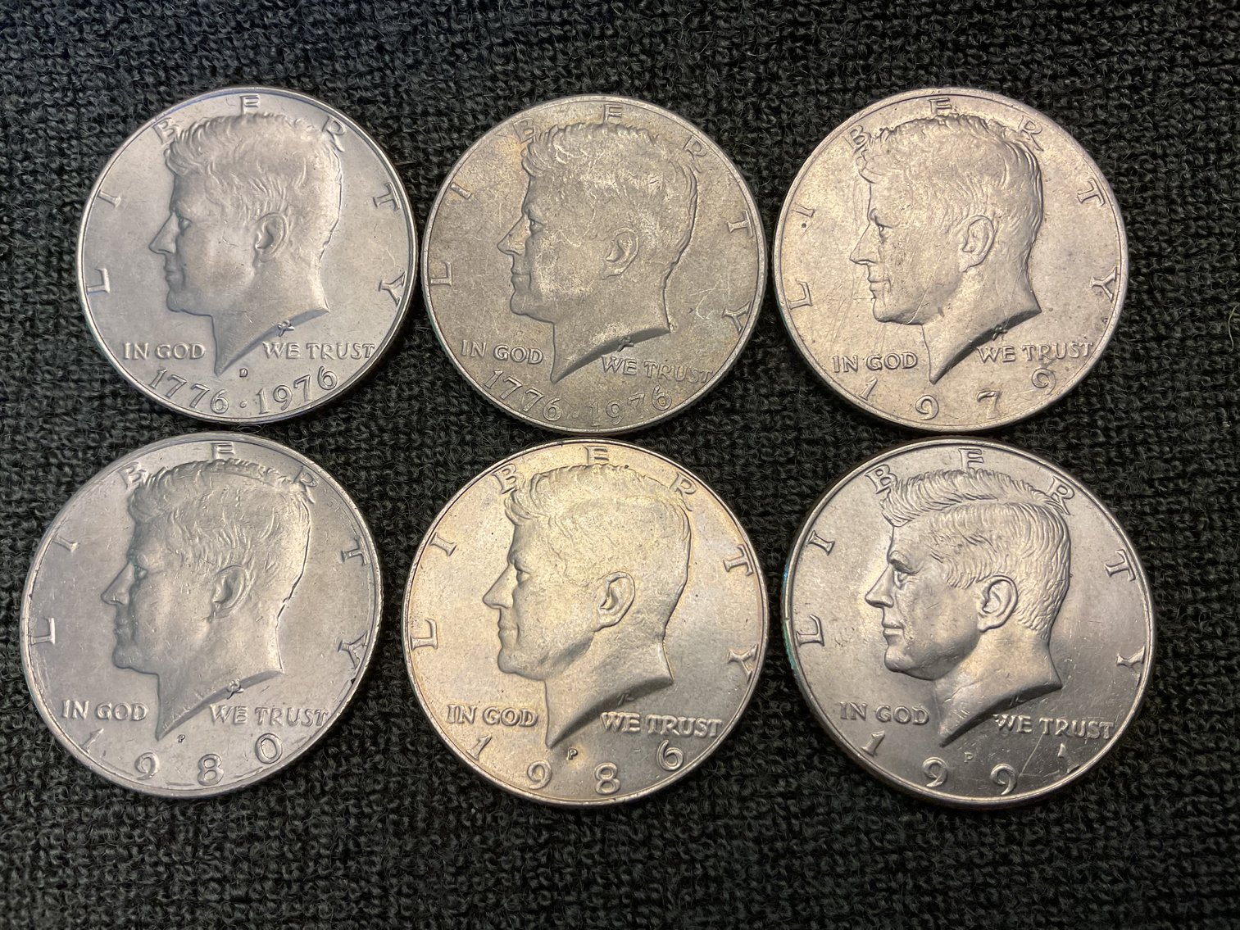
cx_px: 620
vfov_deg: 48.2
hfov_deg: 61.7
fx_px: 1039
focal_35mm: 29
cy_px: 465
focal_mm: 3
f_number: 1.8
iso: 50
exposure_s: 1/50
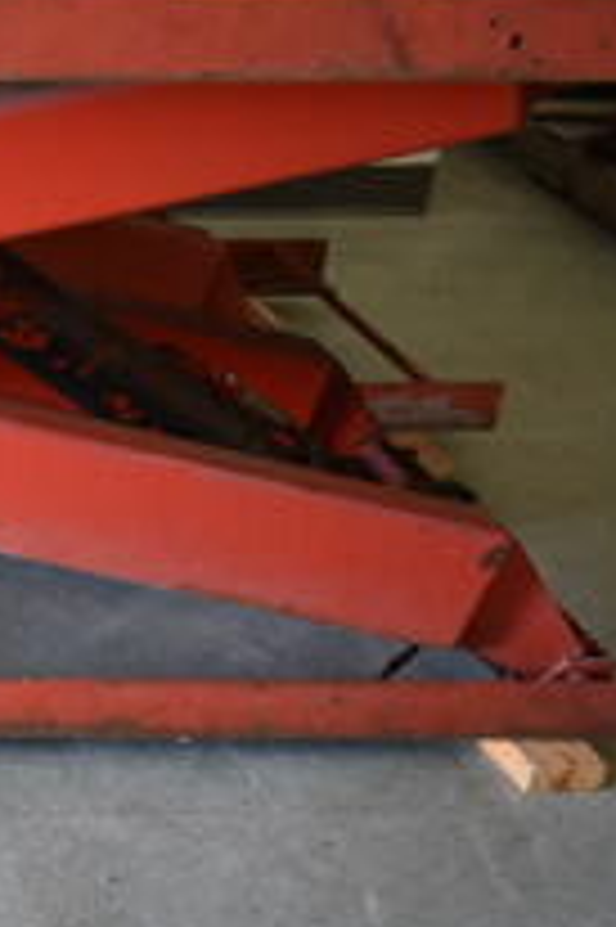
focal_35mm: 80
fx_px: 2057
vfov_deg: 25.4
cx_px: -620
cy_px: 500
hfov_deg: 14.2
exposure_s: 1/30
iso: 640
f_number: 3.5
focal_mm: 18
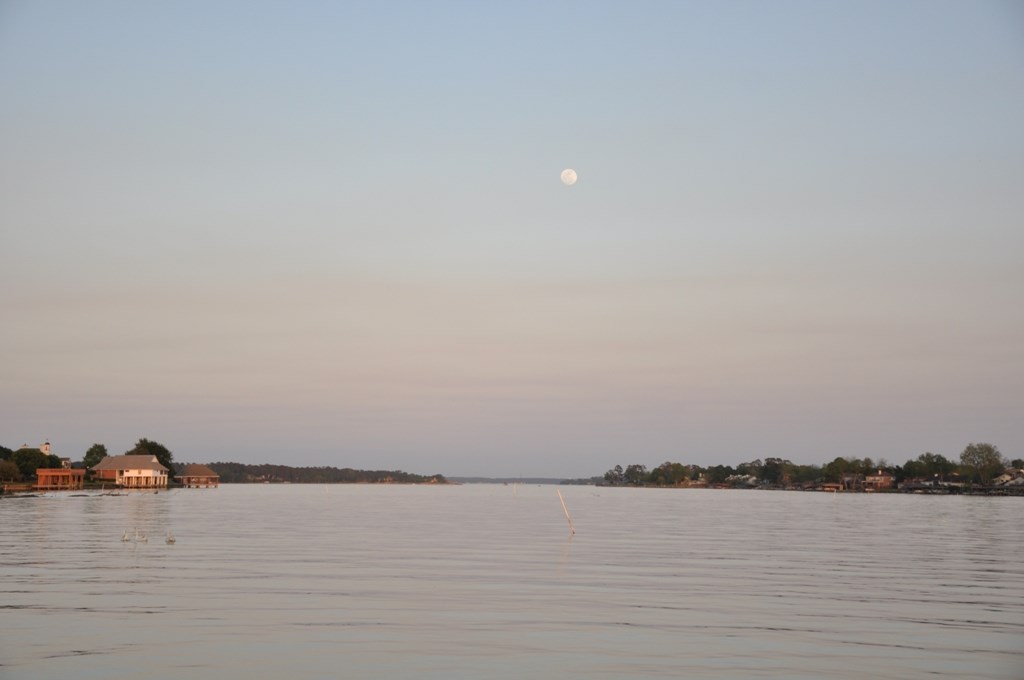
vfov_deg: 23.7
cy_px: 340
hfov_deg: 35.1
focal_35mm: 57
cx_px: 512
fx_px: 1619
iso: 400
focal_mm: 38
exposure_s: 1/500
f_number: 4.5
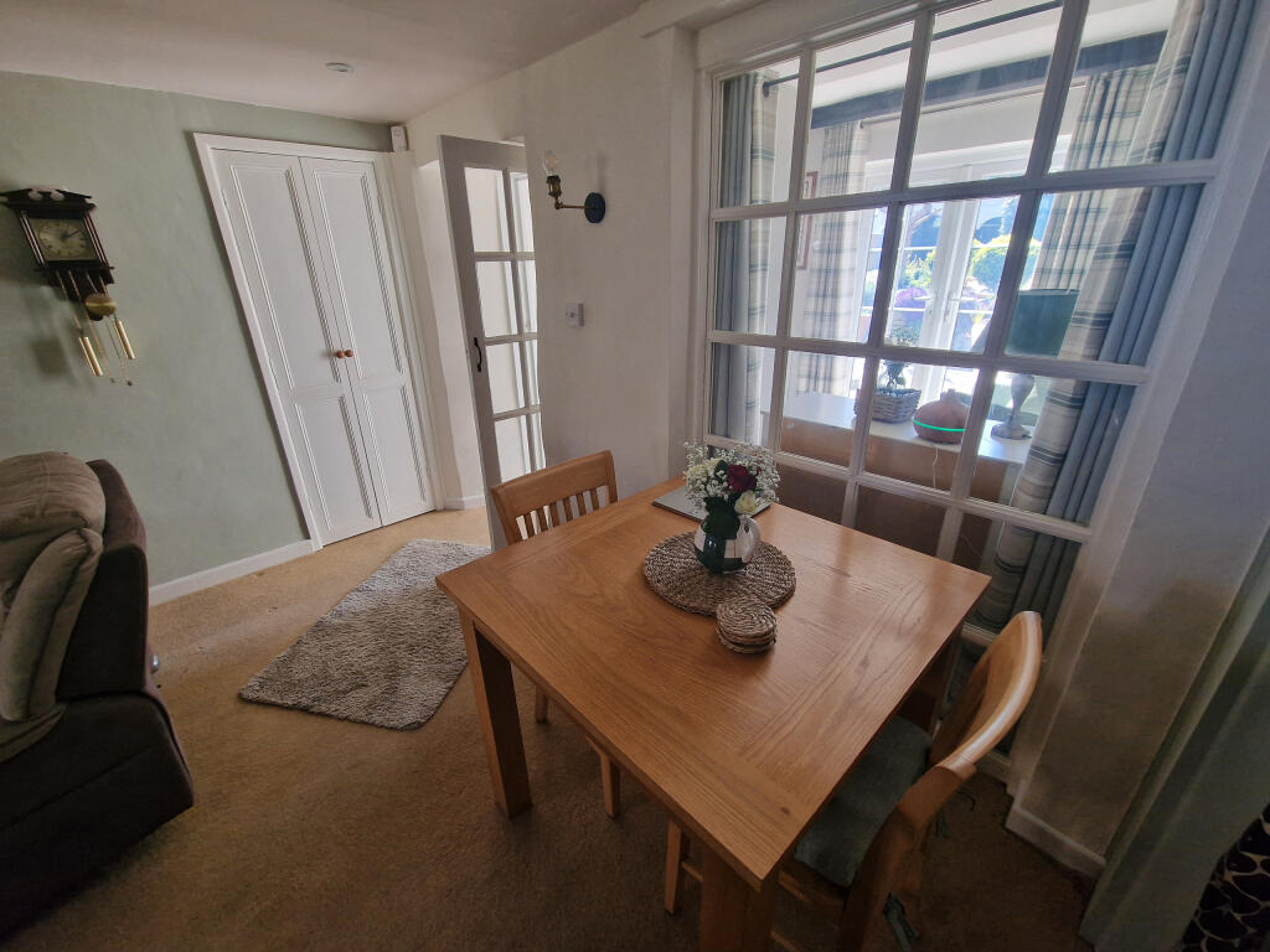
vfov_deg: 89.9
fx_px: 477
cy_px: 476
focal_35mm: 13
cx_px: 635
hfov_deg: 106.2
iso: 200
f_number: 2.2
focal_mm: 2.2
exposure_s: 1/60
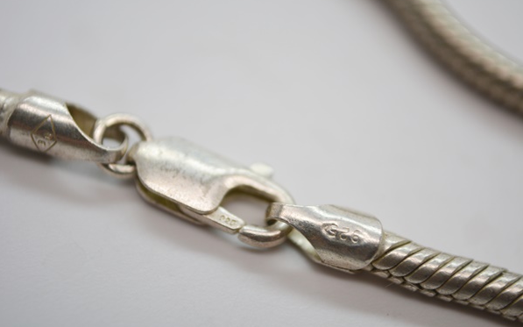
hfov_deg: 24.5
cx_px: 261
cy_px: 162
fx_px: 1204
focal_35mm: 85
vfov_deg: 15.4
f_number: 5.6
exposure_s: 1/125
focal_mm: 55
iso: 250
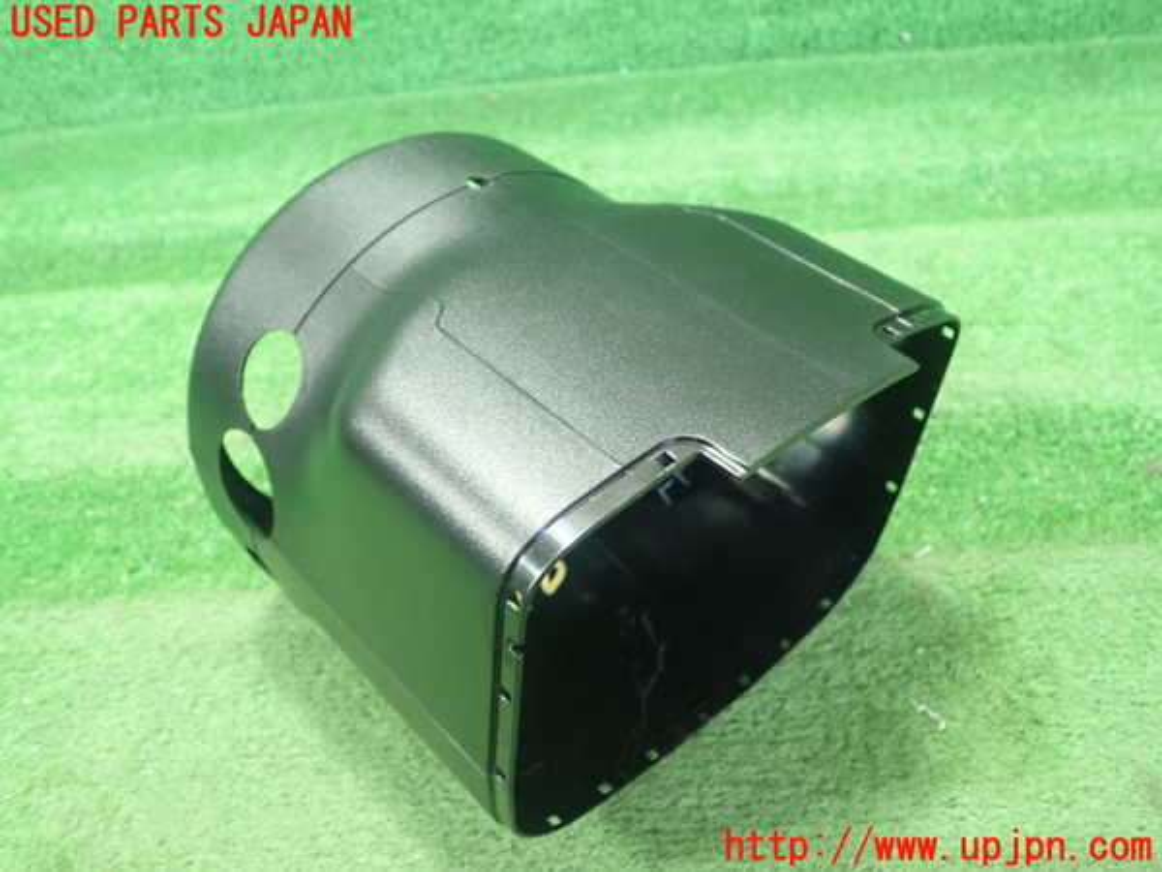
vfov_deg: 46.8
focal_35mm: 30
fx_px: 1007
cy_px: 436
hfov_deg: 60.0
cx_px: 581
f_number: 2.3
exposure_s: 1/100
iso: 800
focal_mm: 5.5
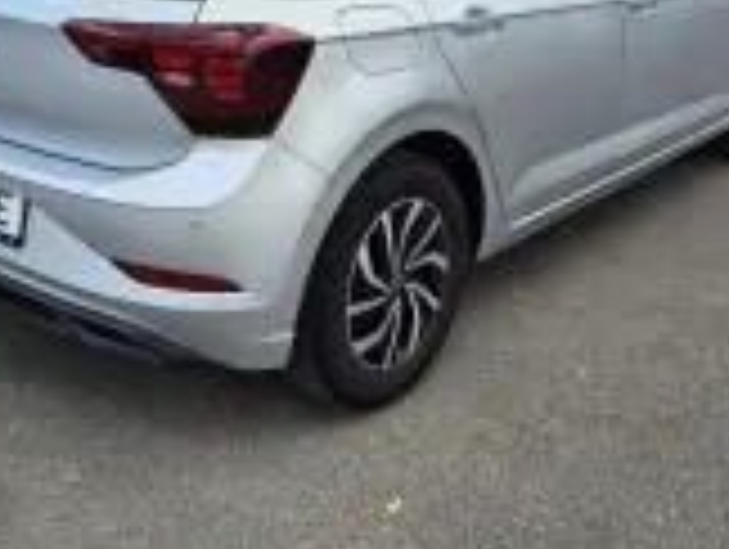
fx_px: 1076
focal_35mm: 51
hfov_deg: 37.4
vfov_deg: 27.6
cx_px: 315
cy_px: 54
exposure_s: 1/1136
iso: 25
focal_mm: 5.4
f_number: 1.8
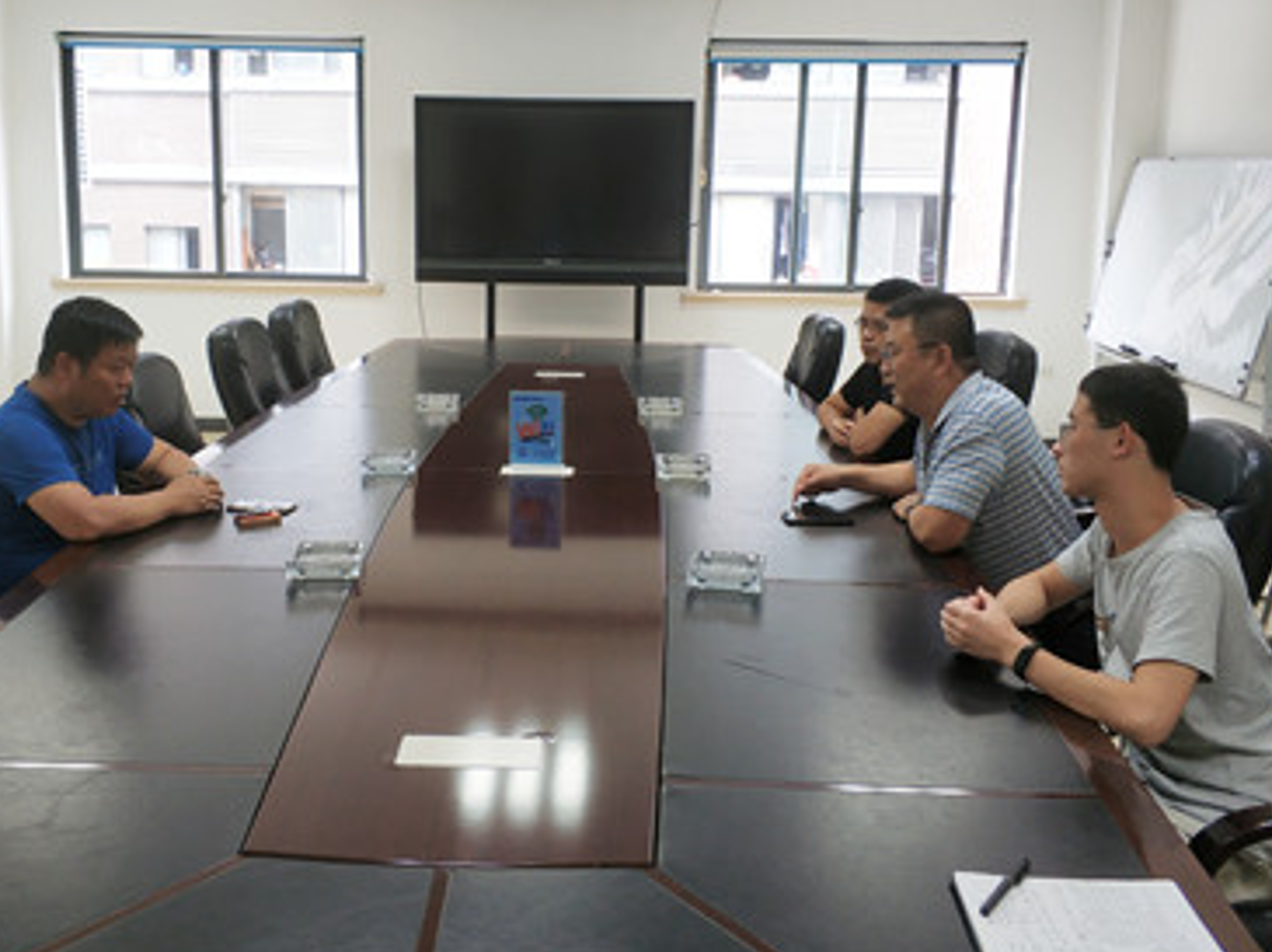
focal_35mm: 37
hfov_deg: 50.1
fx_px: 1358
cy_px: 335
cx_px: 568
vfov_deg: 38.3
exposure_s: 1/25
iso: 178
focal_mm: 3.82
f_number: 1.8
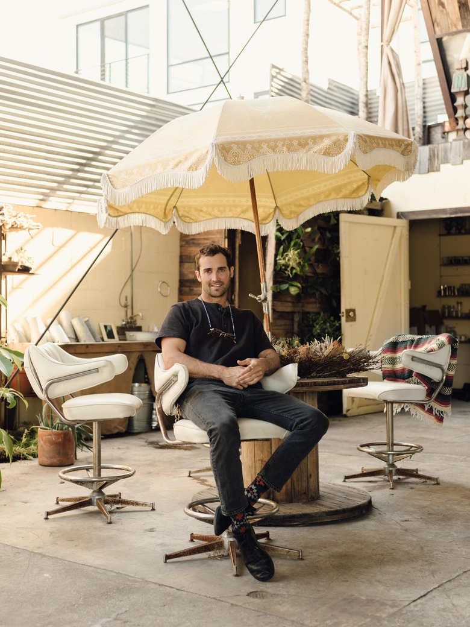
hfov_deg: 33.6
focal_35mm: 43
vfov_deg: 43.9
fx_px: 778
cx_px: 235
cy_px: 314
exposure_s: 1/160
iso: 200
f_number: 3.5
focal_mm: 55
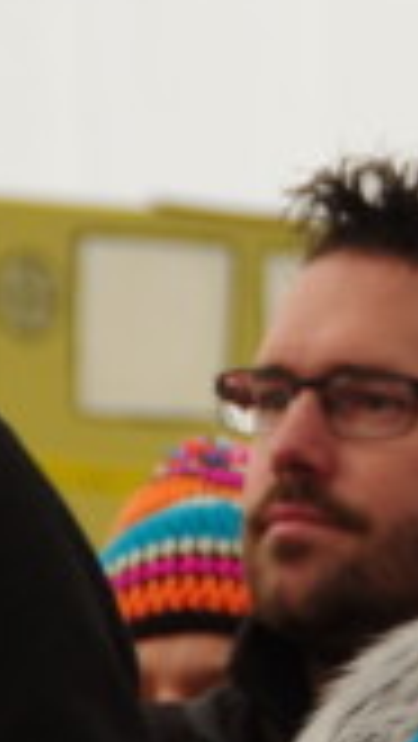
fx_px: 13811
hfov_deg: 1.7
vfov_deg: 3.1
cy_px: 389
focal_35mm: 702
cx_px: 575
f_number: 6.3
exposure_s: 1/200
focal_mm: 148
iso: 800
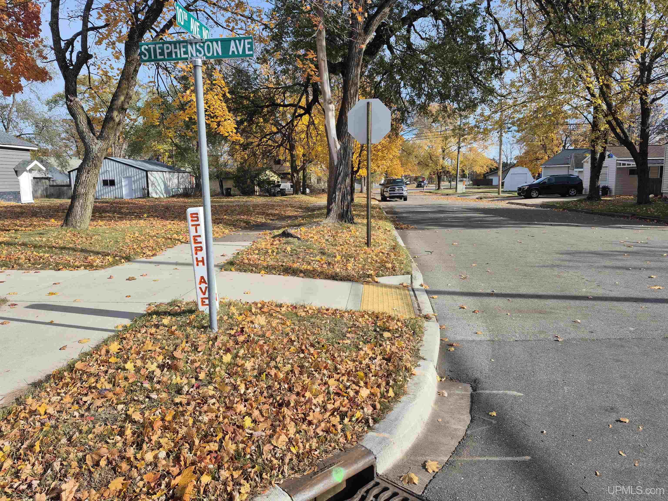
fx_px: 444
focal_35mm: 23
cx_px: 334
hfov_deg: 73.9
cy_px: 250
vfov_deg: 58.9
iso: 25
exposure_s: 1/1208
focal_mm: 5.4
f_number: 1.8
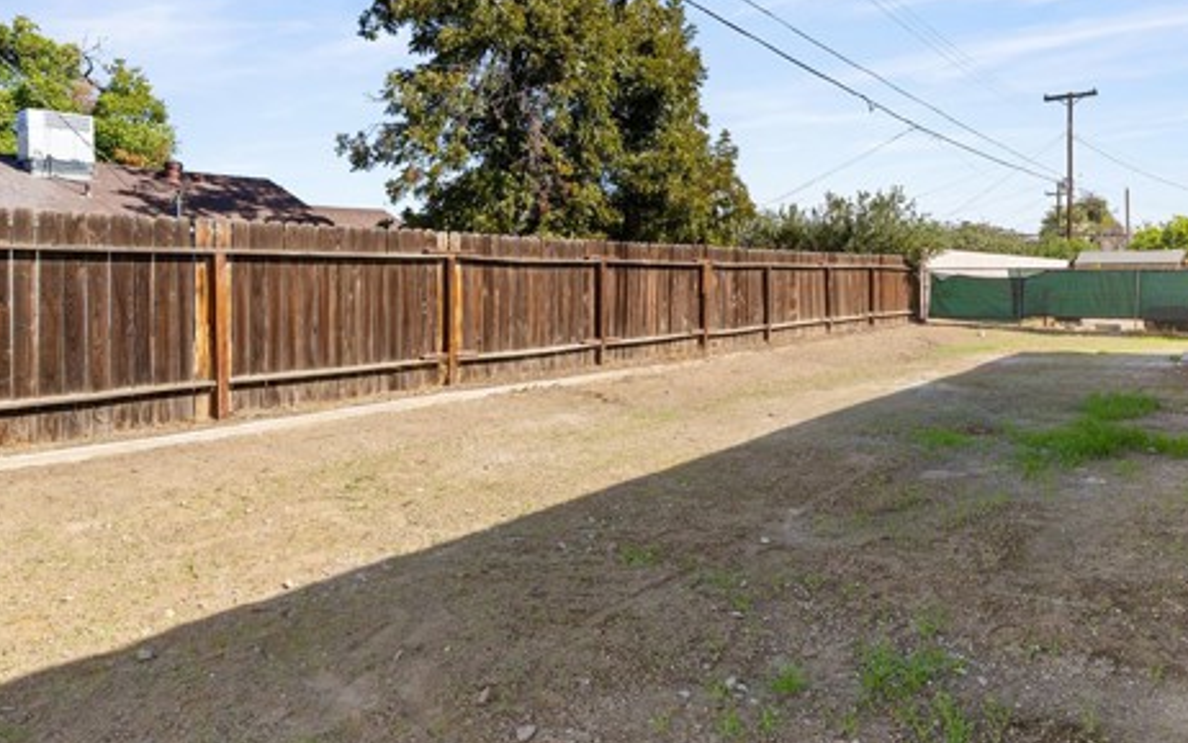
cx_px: 730
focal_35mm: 24
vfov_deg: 50.9
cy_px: 310
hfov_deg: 73.7
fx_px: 777
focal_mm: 17
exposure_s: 1/1600
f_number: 5.6
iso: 400
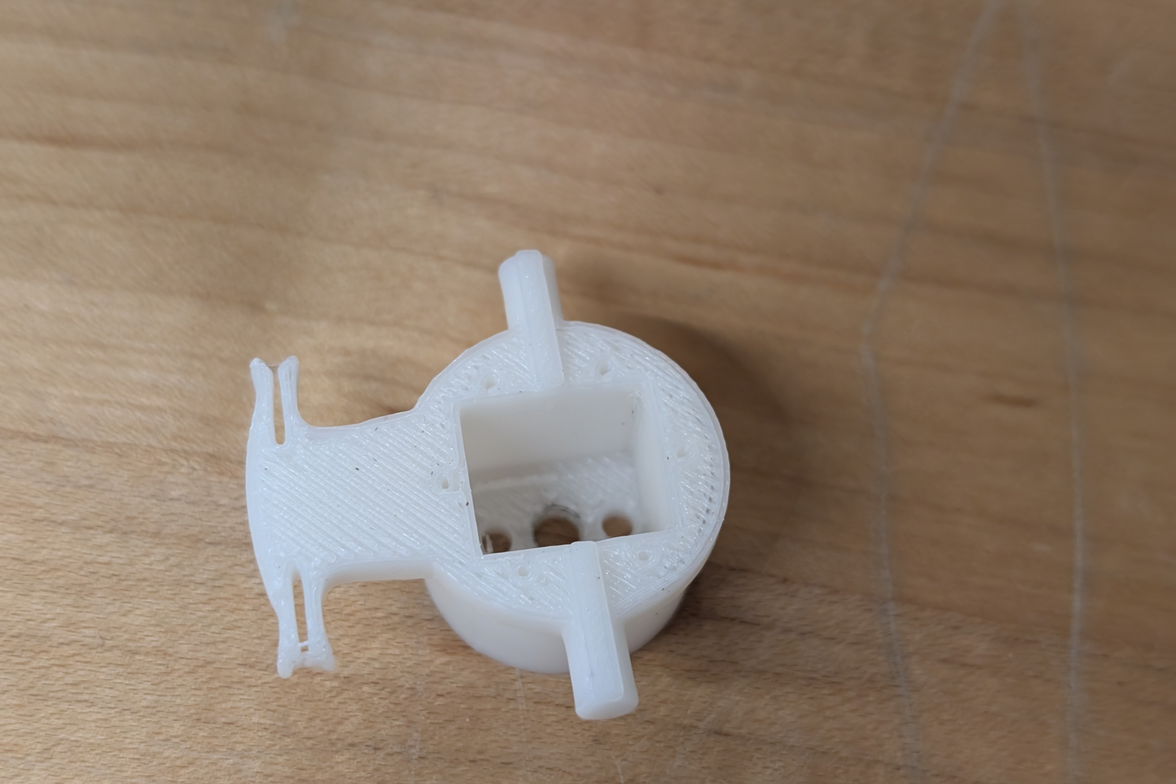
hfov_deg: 38.2
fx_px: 1699
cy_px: 412
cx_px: 582
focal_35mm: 52
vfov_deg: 26.0
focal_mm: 6.9
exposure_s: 1/139
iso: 325
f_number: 1.68
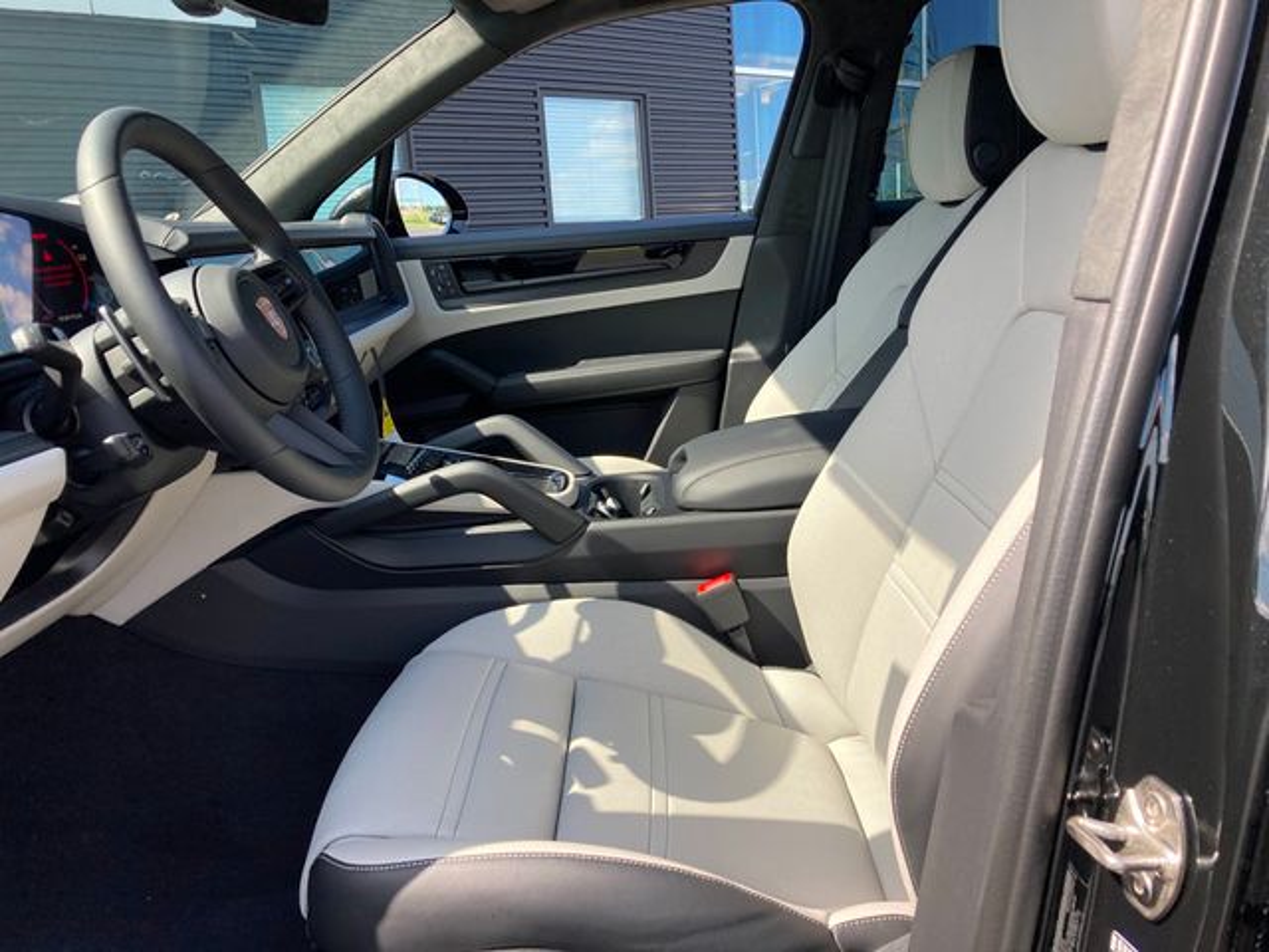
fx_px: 1026
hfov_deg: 63.4
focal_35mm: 28
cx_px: 634
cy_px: 476
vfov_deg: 49.7
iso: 20
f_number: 1.8
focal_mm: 3.99
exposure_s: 1/358
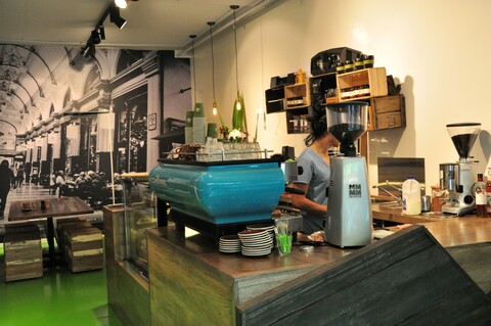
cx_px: 246
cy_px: 163
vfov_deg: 34.1
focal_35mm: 39
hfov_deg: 49.6
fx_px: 531
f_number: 7.1
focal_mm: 26
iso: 1600
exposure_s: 1/160
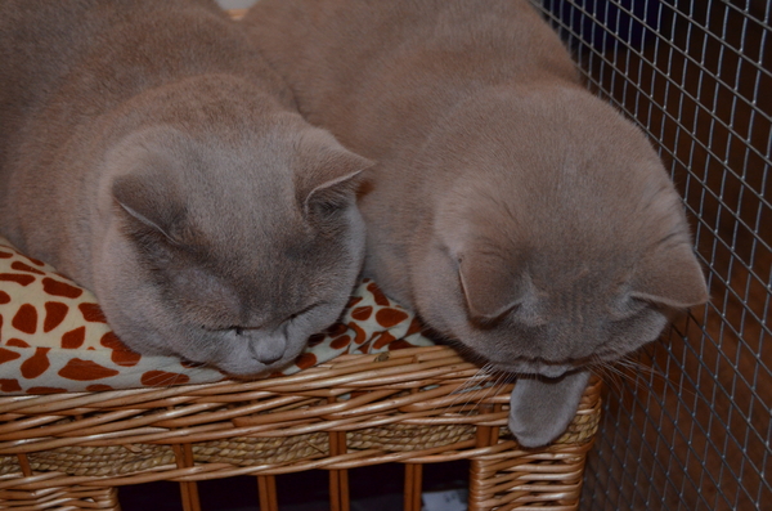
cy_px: 256
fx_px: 1123
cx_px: 386
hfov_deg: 37.9
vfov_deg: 25.6
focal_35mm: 52
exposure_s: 1/60
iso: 2200
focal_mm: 35
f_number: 5
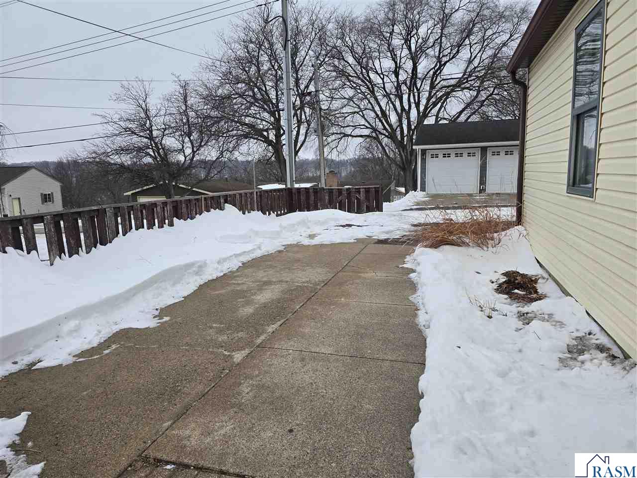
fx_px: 423
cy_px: 239
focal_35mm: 23
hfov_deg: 73.9
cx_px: 318
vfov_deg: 58.9
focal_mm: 6.3
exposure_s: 1/241
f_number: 1.7
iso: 12
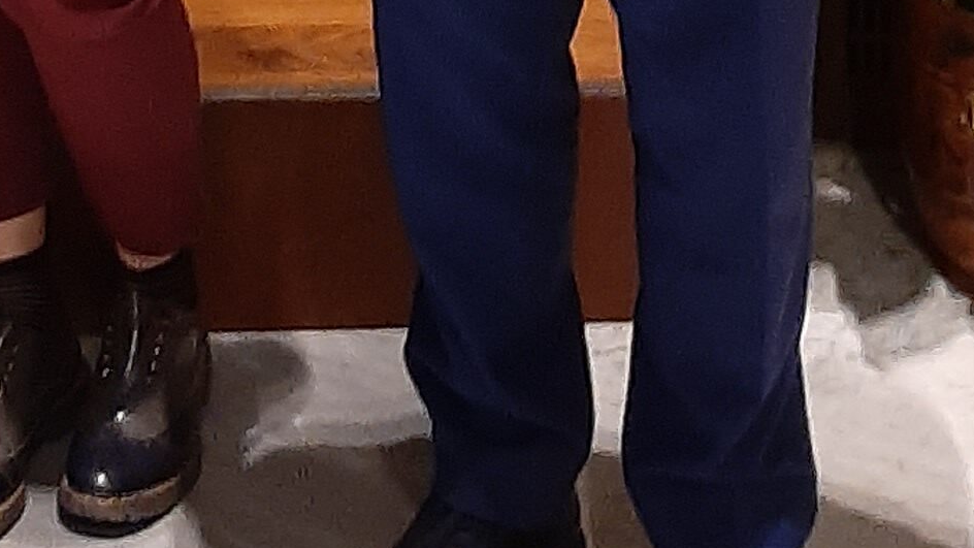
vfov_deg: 7.6
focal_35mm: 121
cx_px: 65
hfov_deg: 17.4
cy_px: -1503
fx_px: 3125
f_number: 1.7
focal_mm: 3.93
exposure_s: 1/25
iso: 200
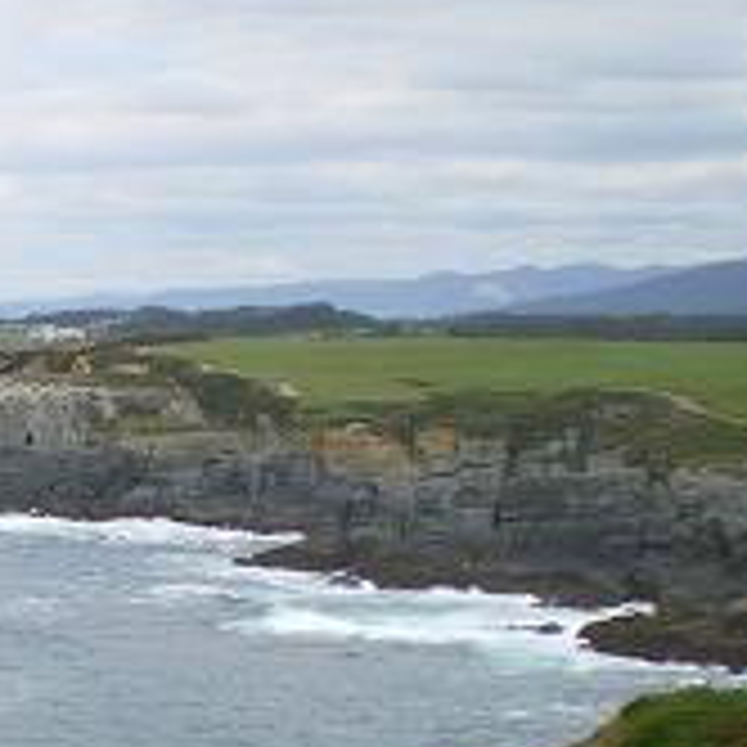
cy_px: 837
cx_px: -230
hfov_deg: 15.5
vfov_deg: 15.8
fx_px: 2612
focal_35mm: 107
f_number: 4.6
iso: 64
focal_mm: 6.3
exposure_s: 1/320
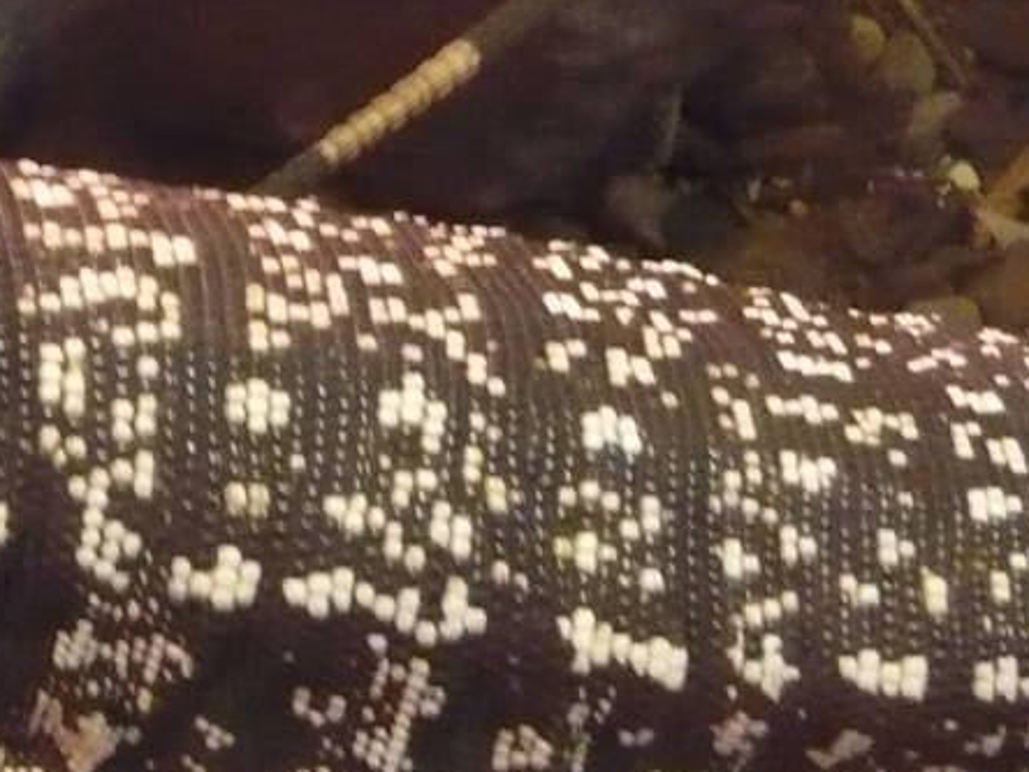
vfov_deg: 12.4
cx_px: -570
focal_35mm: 119
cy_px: 121
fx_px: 3537
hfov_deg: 15.2
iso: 800
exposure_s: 1/30
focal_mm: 5.5
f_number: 2.8
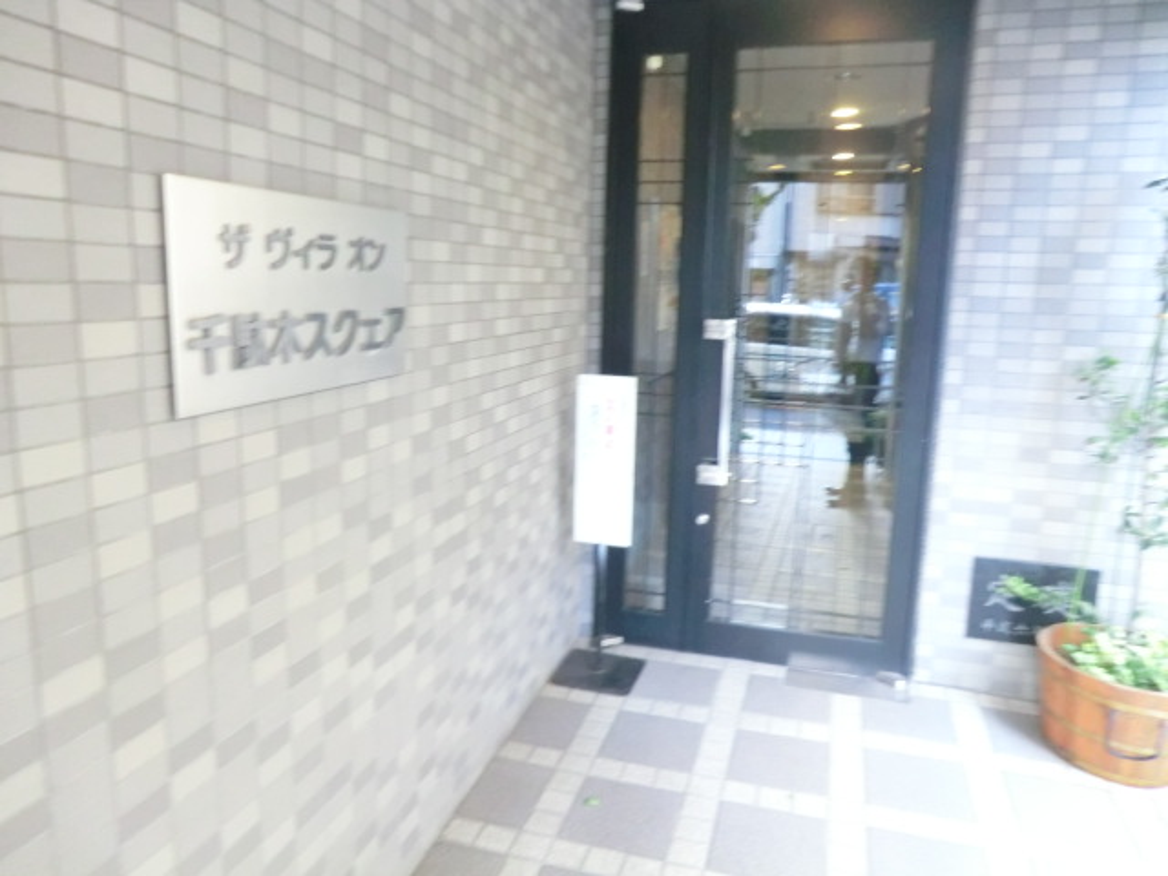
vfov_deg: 56.8
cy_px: 438
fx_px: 810
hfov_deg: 71.6
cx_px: 584
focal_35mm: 24
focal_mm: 4.3
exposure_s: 1/25
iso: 800
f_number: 3.2
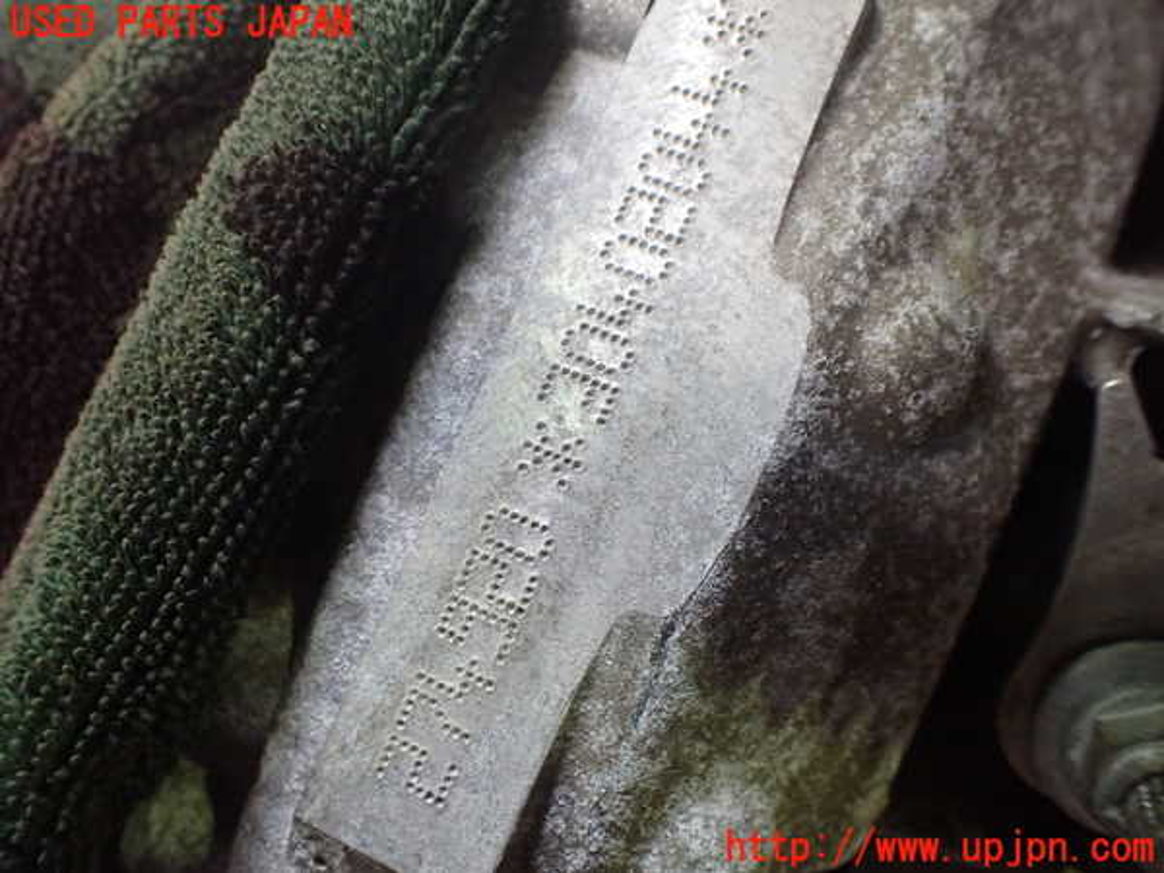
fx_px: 1009
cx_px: 582
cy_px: 436
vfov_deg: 46.8
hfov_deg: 60.0
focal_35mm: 30
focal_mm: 5.4
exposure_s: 1/50
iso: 800
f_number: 2.3
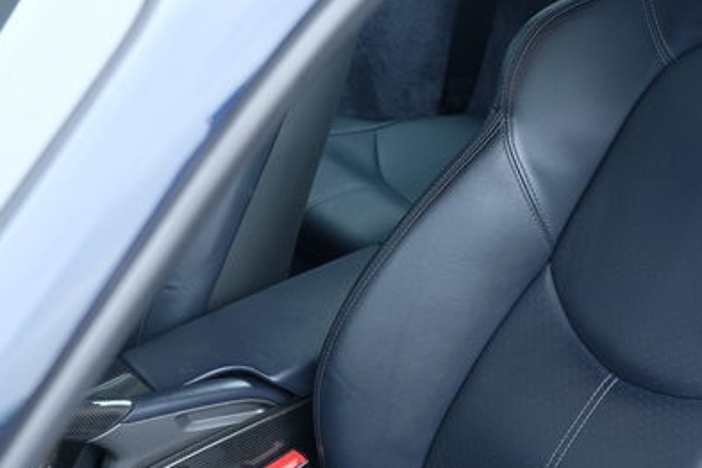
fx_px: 1599
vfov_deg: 16.6
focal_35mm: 82
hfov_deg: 24.3
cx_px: 582
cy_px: 266
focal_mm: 27.7
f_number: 3.2
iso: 640
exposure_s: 1/60
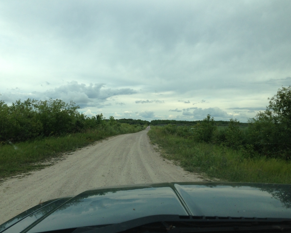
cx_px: 143
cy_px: 118
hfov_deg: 51.5
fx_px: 302
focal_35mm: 35
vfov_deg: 42.2
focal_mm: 4.13
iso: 50
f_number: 2.4
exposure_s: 1/1063
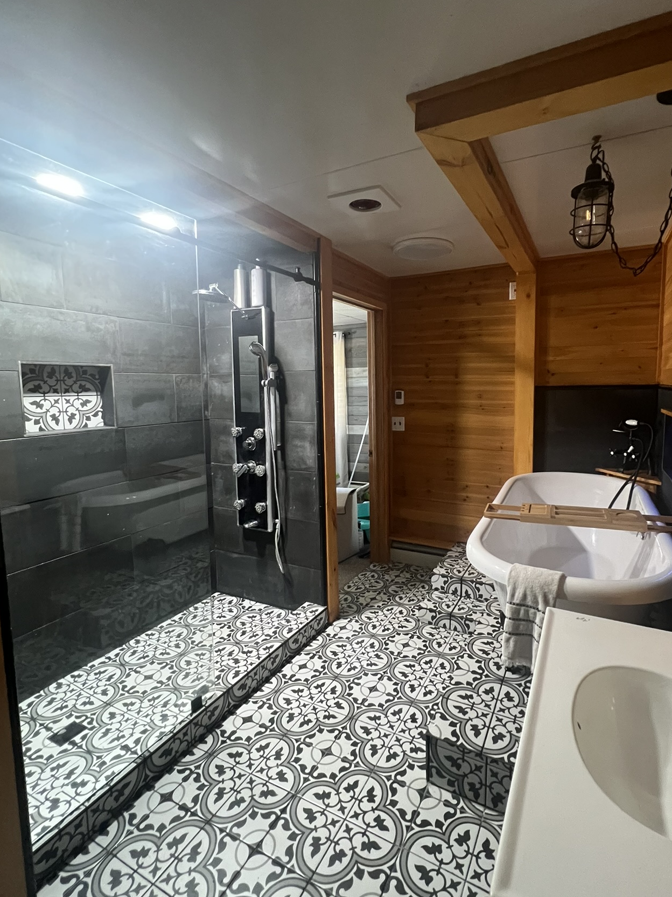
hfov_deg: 77.8
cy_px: 426
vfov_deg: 94.4
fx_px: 414
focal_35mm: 16
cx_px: 374
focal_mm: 1.57
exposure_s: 1/60
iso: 800
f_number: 1.8
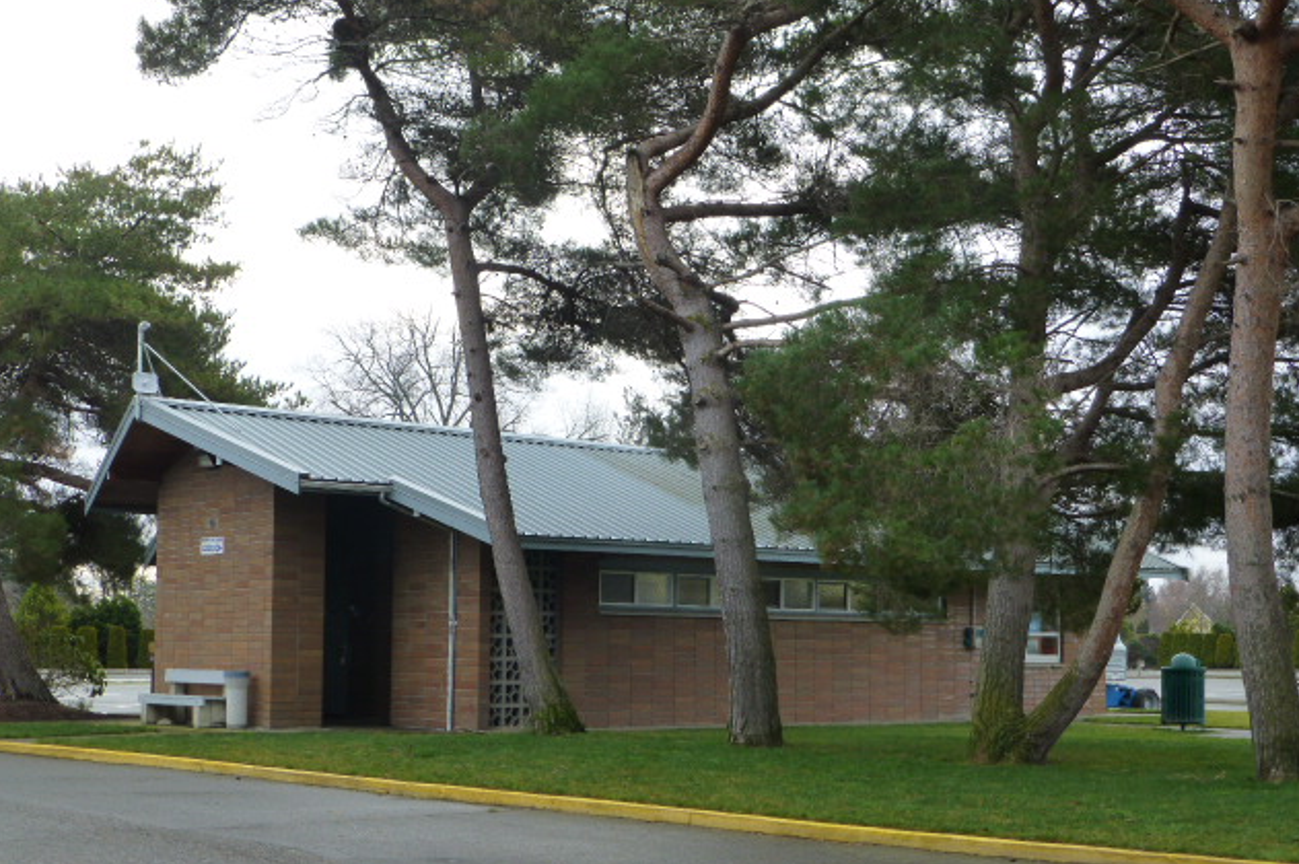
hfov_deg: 35.1
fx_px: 2056
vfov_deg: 23.7
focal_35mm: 57
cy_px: 481
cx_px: 651
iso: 160
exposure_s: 1/100
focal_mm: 9.7
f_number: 4.6
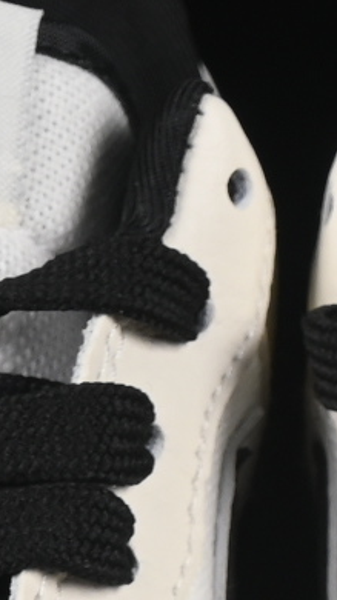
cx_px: 302
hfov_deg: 2.2
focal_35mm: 561
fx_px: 8924
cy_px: 1154
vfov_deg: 3.8
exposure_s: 1/80
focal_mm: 50
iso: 160
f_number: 8
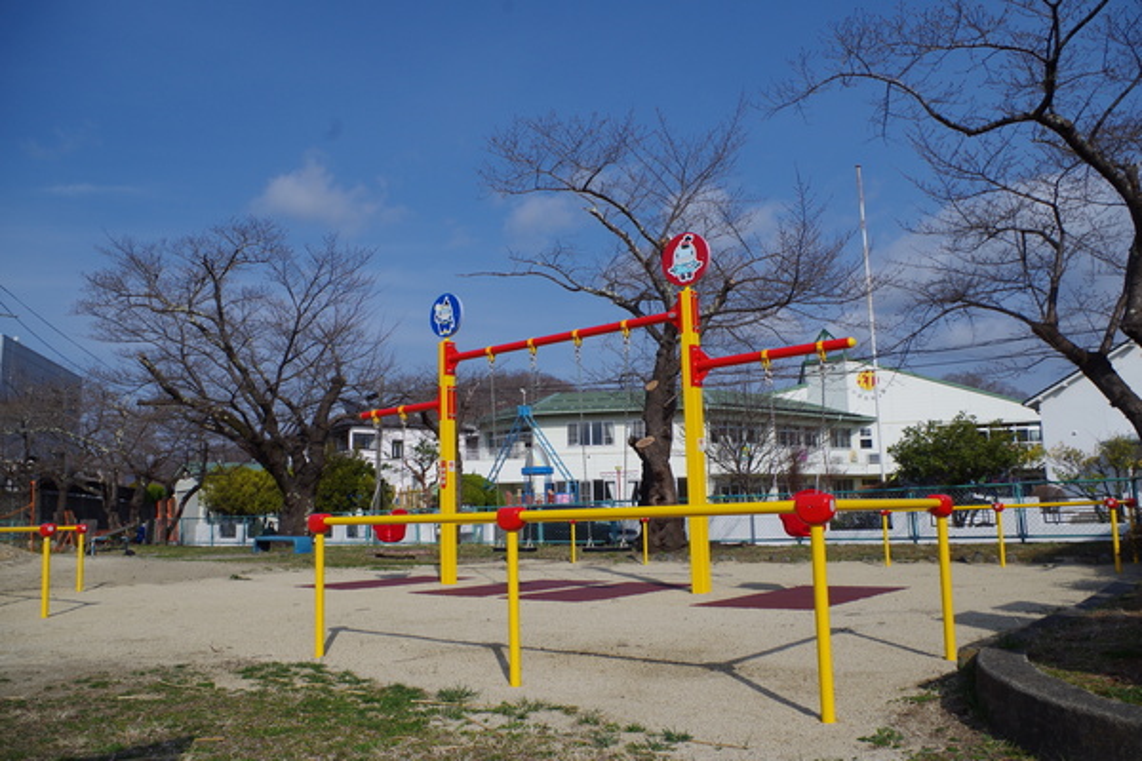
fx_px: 856
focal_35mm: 27
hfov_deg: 67.4
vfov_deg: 47.9
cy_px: 380
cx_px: 571
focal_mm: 18
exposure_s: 1/400
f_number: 7.1
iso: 100
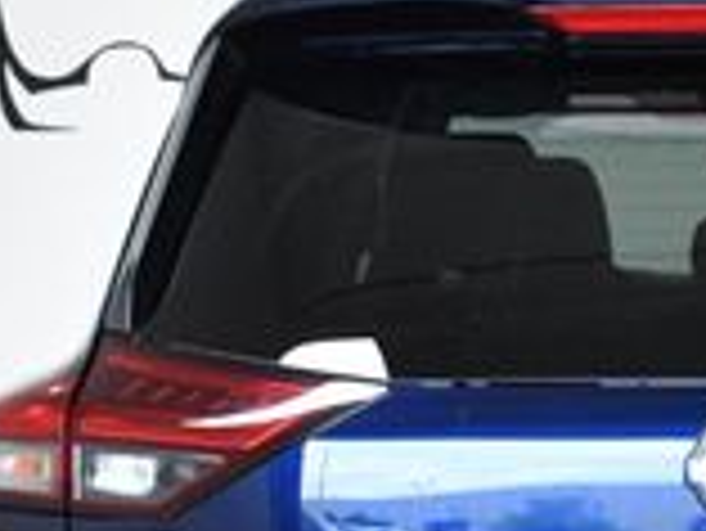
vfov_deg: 9.4
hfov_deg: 12.4
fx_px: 3204
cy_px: 594
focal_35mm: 157
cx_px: 733
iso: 2500
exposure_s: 1/250
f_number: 8
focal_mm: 27
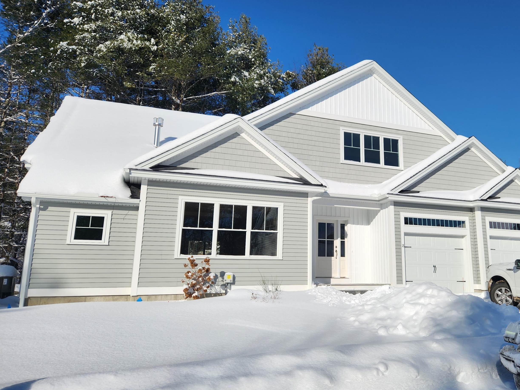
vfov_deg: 48.2
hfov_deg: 60.8
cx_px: 327
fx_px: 436
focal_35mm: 29
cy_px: 176
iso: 20
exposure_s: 1/3399
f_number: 1.8
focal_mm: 5.4
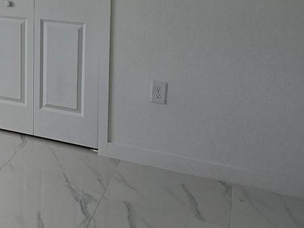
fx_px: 430
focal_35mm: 49
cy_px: -8
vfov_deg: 27.7
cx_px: -5
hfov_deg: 35.0
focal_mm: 2.2
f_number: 2.2
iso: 50
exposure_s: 1/415
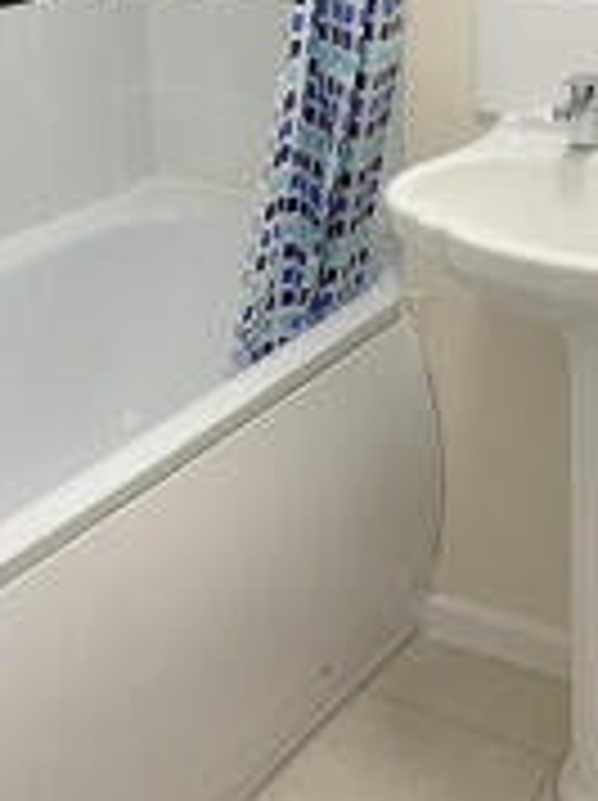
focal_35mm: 64
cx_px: 328
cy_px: -11
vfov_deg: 28.3
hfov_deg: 22.9
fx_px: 1478
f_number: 1.8
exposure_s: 1/50
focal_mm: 4.25
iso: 64
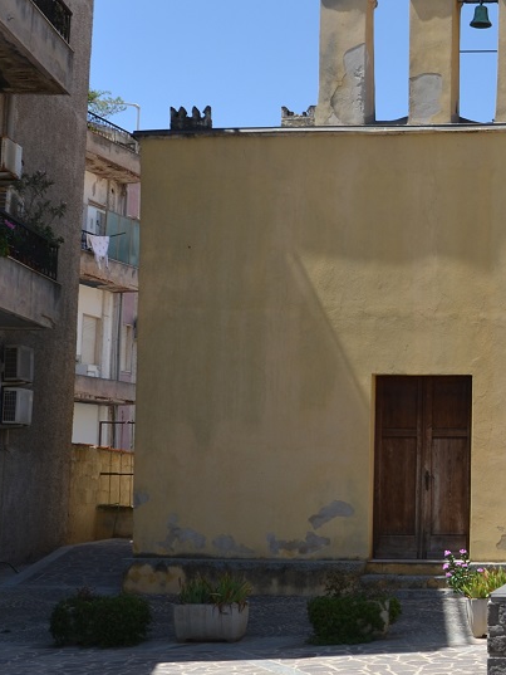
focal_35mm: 72
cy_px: 314
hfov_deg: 19.2
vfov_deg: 27.0
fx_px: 1406
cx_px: 608
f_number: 6.3
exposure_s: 1/160
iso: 100
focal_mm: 21
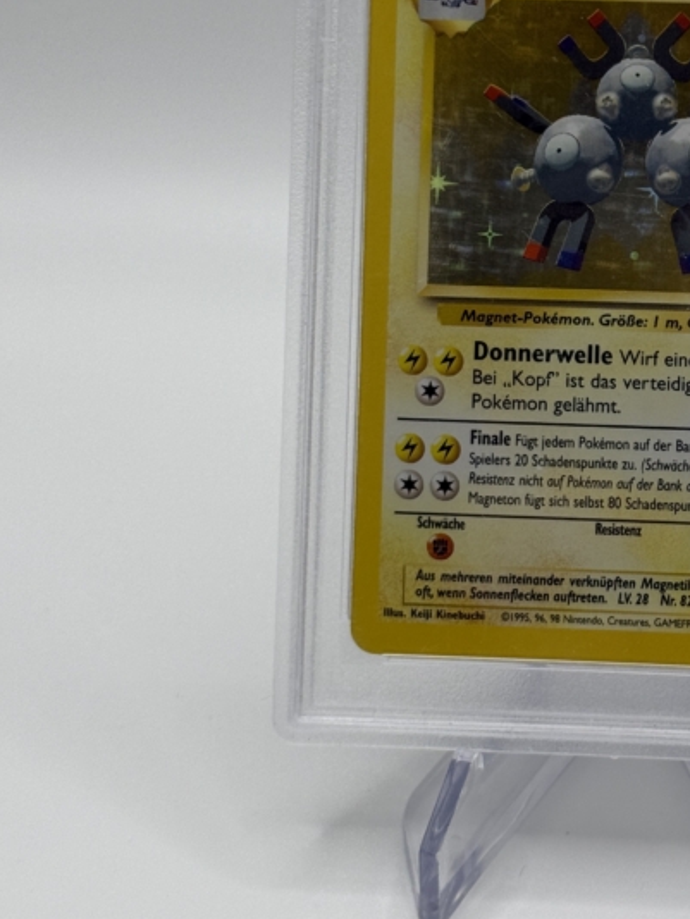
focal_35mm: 92
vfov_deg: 21.2
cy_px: 286
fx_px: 2443
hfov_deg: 15.8
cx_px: 650
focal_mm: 6.76
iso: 64
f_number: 1.78
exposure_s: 1/364
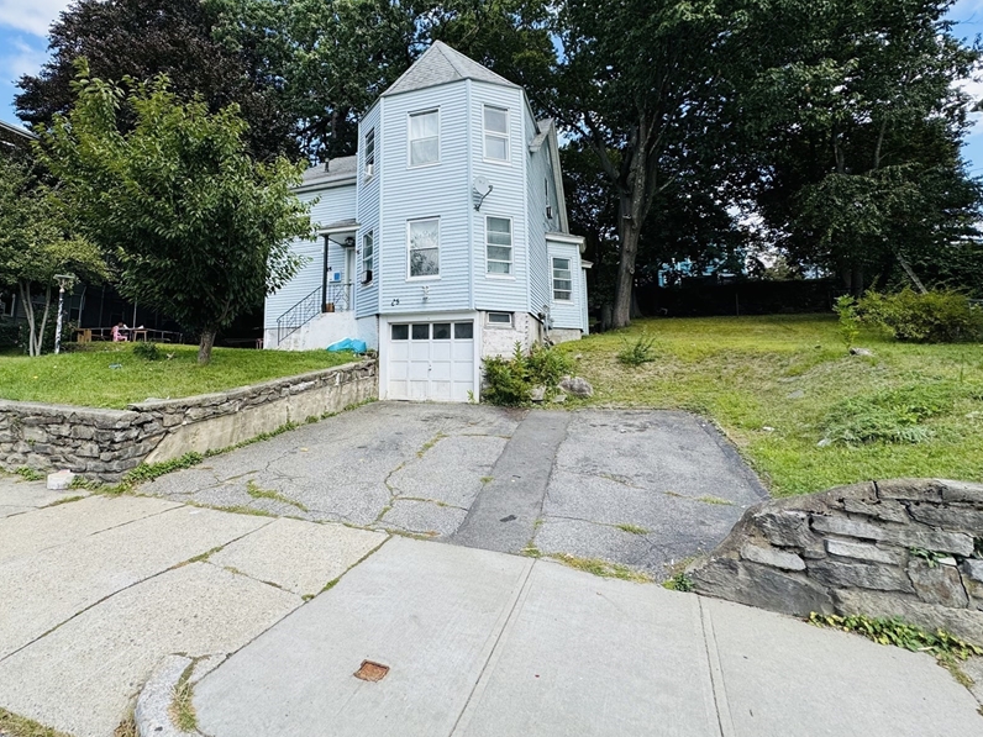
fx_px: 511
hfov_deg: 87.0
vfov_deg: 71.0
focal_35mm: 18
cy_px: 304
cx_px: 408
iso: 50
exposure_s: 1/763
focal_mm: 2.22
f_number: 2.2
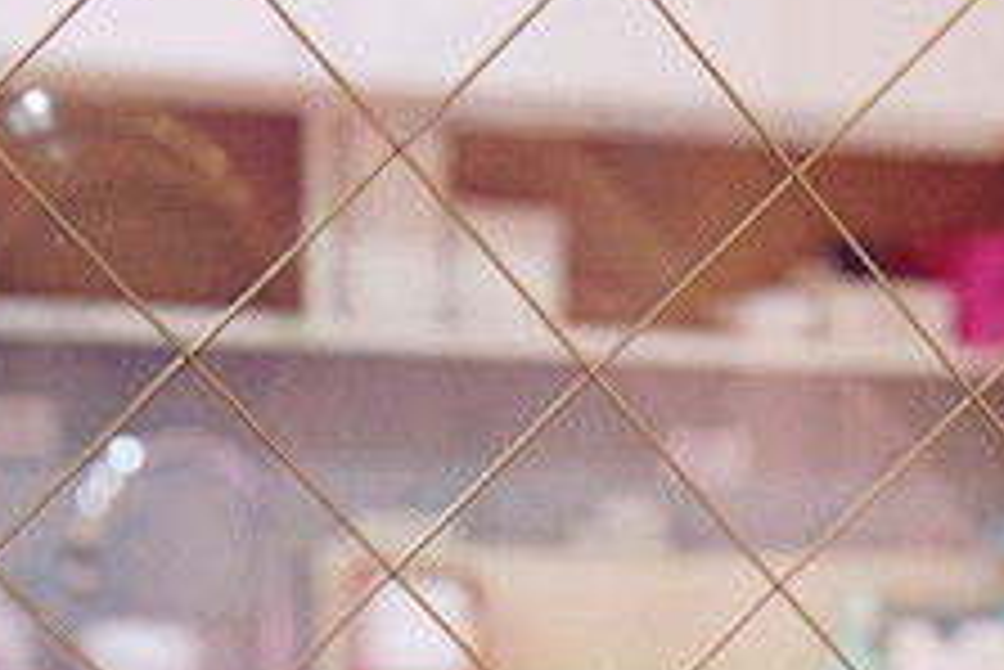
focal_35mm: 86
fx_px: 2400
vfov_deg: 14.6
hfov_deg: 23.3
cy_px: 1054
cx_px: 801
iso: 400
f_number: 3.5
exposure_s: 1/20
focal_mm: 9
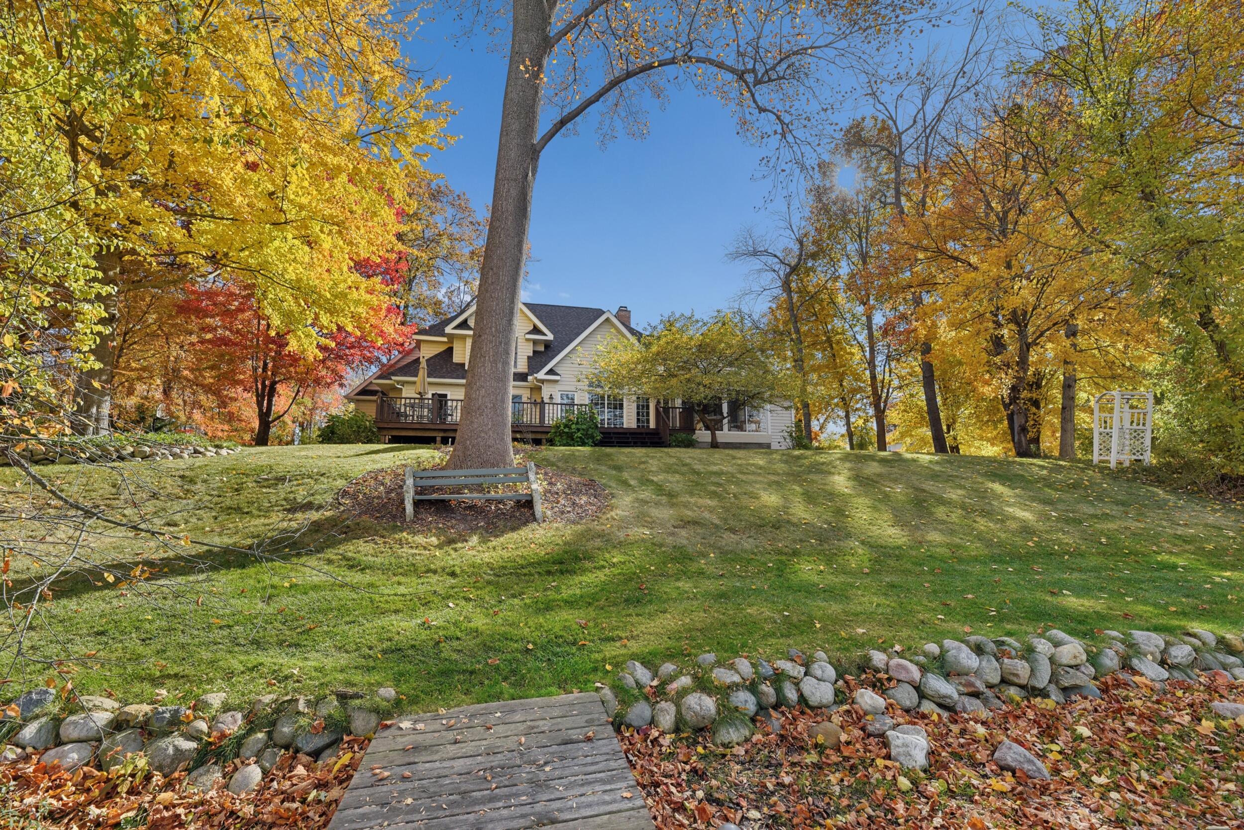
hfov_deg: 104.2
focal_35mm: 14
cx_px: 622
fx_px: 484
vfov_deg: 81.3
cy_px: 415
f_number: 8
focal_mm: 14
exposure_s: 1/640
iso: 400
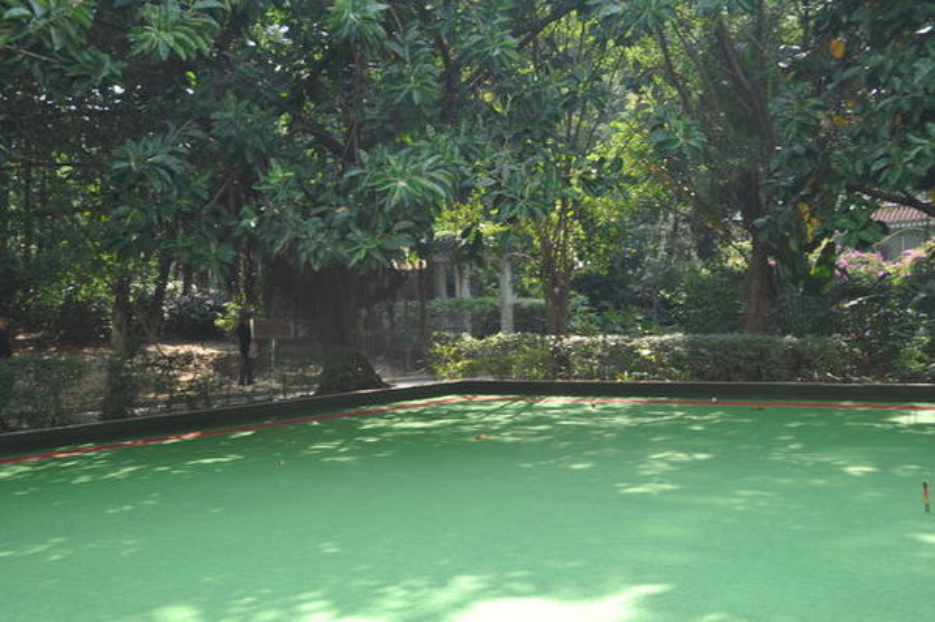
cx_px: 468
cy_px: 311
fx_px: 1246
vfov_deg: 28.0
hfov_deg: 41.1
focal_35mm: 48
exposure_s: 1/125
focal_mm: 32
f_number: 5.6
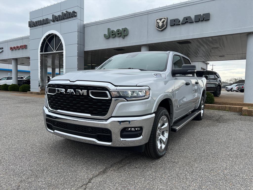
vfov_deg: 53.1
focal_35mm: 26
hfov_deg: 67.3
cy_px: 95
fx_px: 190
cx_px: 126
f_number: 1.5
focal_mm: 5.7
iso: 50
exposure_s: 1/2045
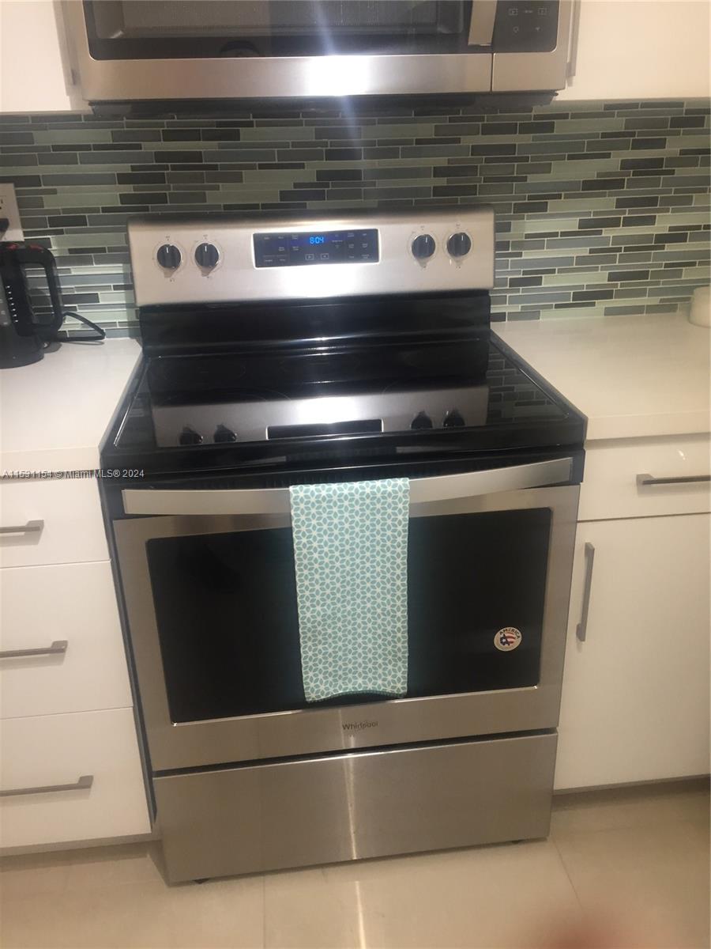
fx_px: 794
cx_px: 356
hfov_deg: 48.2
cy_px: 474
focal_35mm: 29
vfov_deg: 61.7
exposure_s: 1/30
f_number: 2.2
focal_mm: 4.15
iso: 100
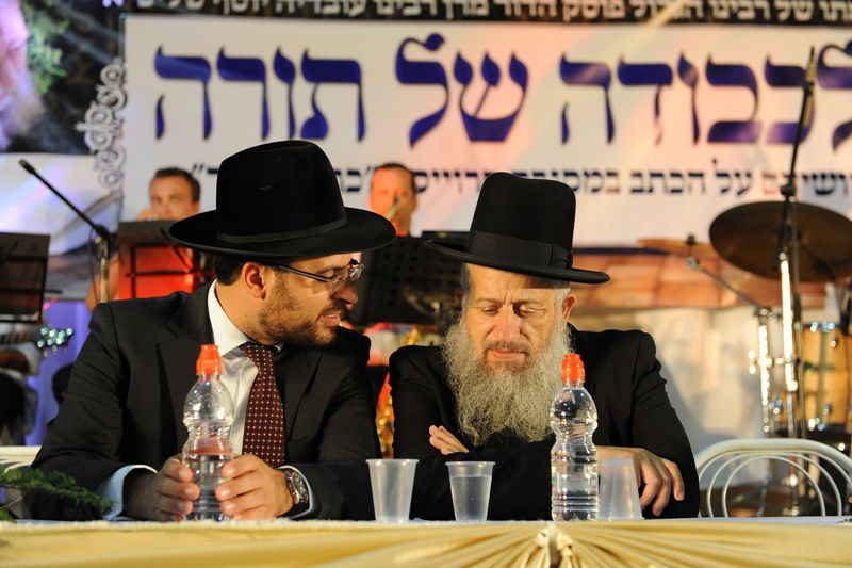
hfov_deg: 28.8
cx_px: 426
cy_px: 284
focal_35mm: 70
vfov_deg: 19.4
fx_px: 1656
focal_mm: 70
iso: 640
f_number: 4
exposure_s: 1/125
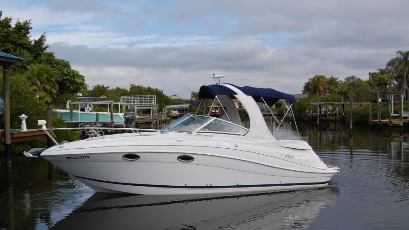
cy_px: 132
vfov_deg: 29.0
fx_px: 445
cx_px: 204
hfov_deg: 49.4
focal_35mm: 41
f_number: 10
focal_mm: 26
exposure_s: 1/400
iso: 200
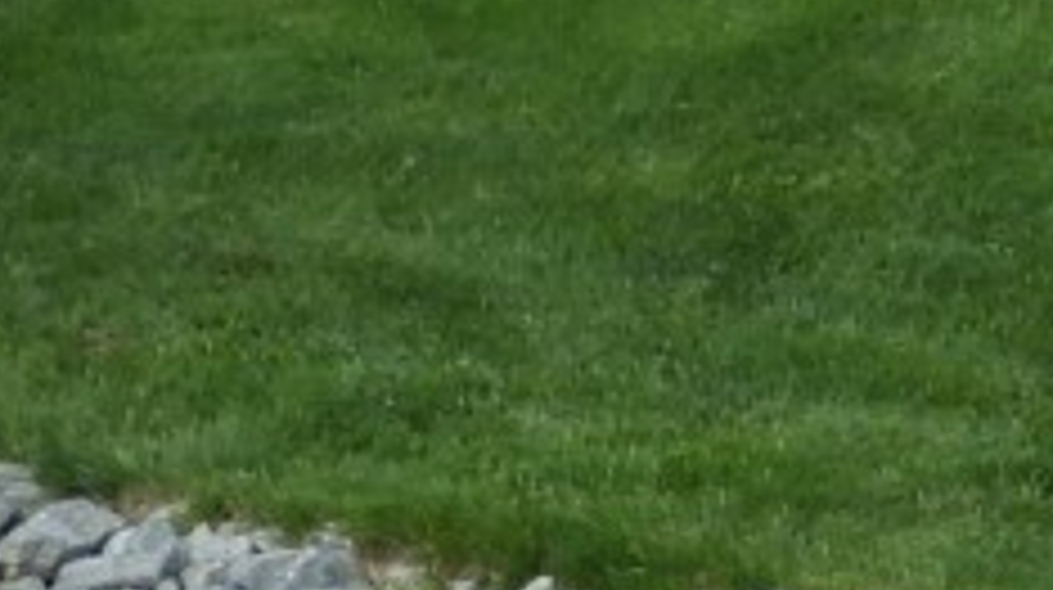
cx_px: 2380
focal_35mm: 302
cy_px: -1171
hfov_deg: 6.8
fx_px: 8423
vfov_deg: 3.9
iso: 100
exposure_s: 1/500
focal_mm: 8.1
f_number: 4
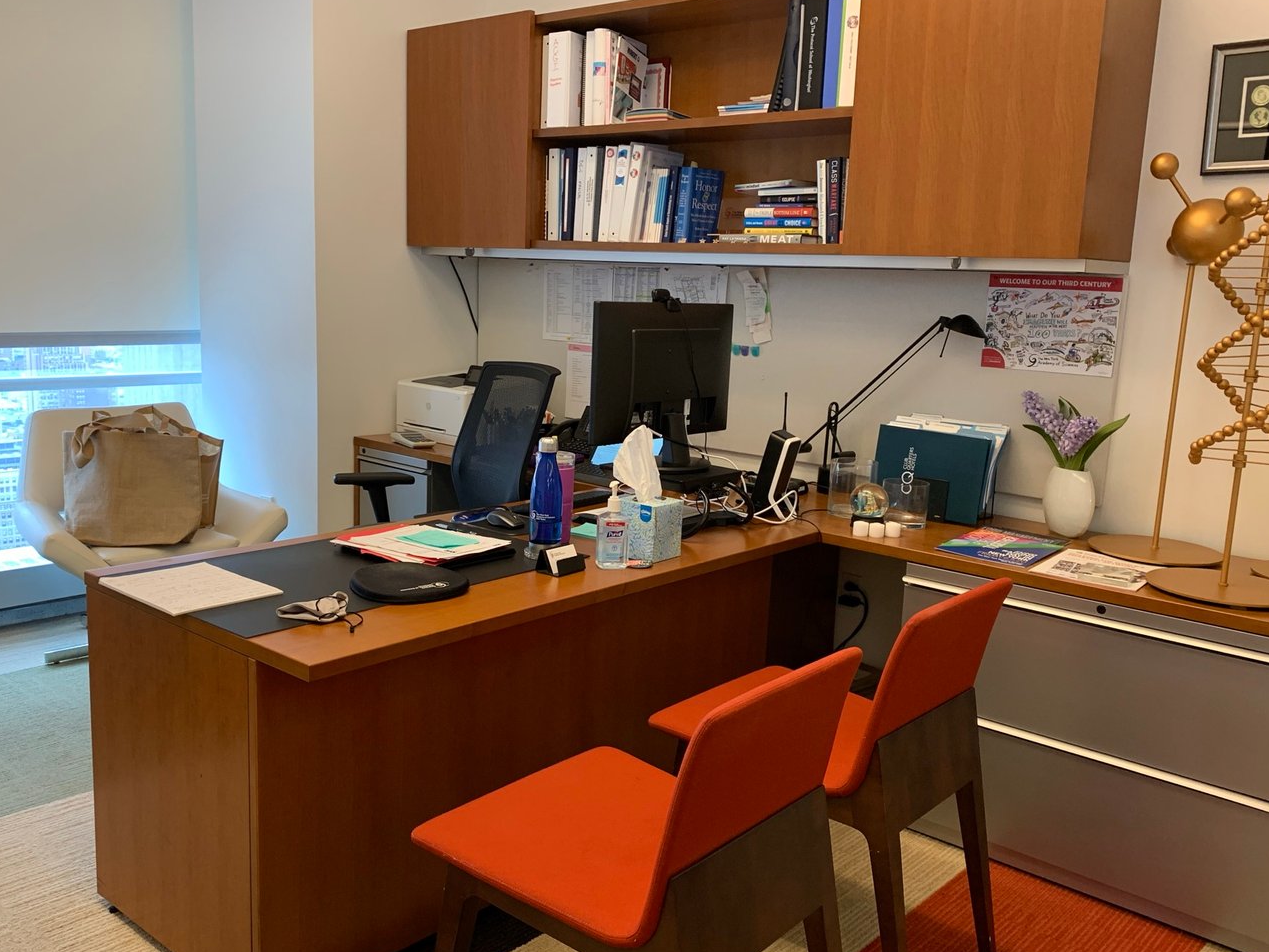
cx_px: 606
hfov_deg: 58.3
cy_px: 506
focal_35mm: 31
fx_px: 1137
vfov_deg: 45.4
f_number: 1.8
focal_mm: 4.25
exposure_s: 1/60
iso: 100
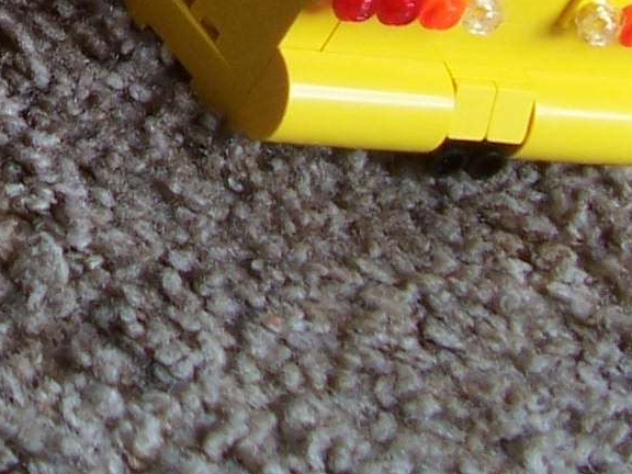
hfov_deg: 13.4
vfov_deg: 10.0
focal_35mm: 140
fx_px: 2556
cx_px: -285
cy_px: -388
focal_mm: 6
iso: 80
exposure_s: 1/125
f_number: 2.8
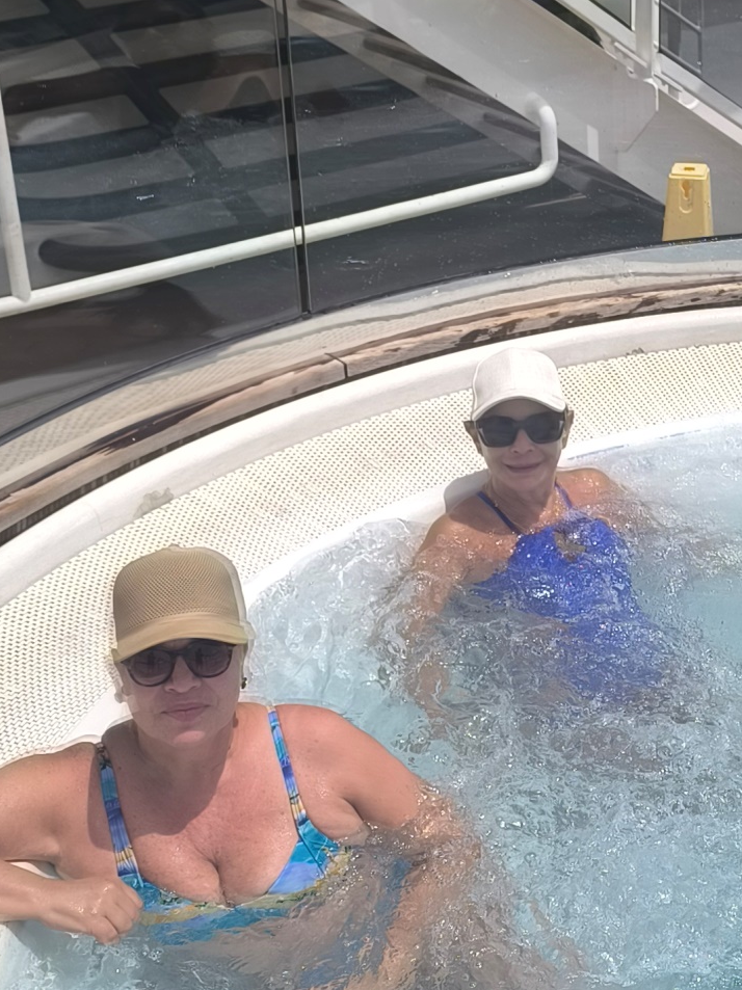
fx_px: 1888
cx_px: 611
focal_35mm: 66
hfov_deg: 21.9
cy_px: 513
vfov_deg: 29.4
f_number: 1.65
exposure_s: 1/1466
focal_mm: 6.14
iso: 50
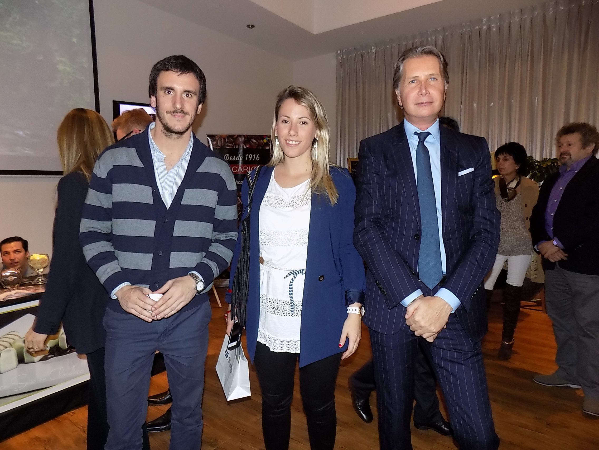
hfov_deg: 73.9
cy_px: 225
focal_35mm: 23
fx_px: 398
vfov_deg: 58.9
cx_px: 300
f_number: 3.1
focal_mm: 4
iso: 200
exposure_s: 1/30
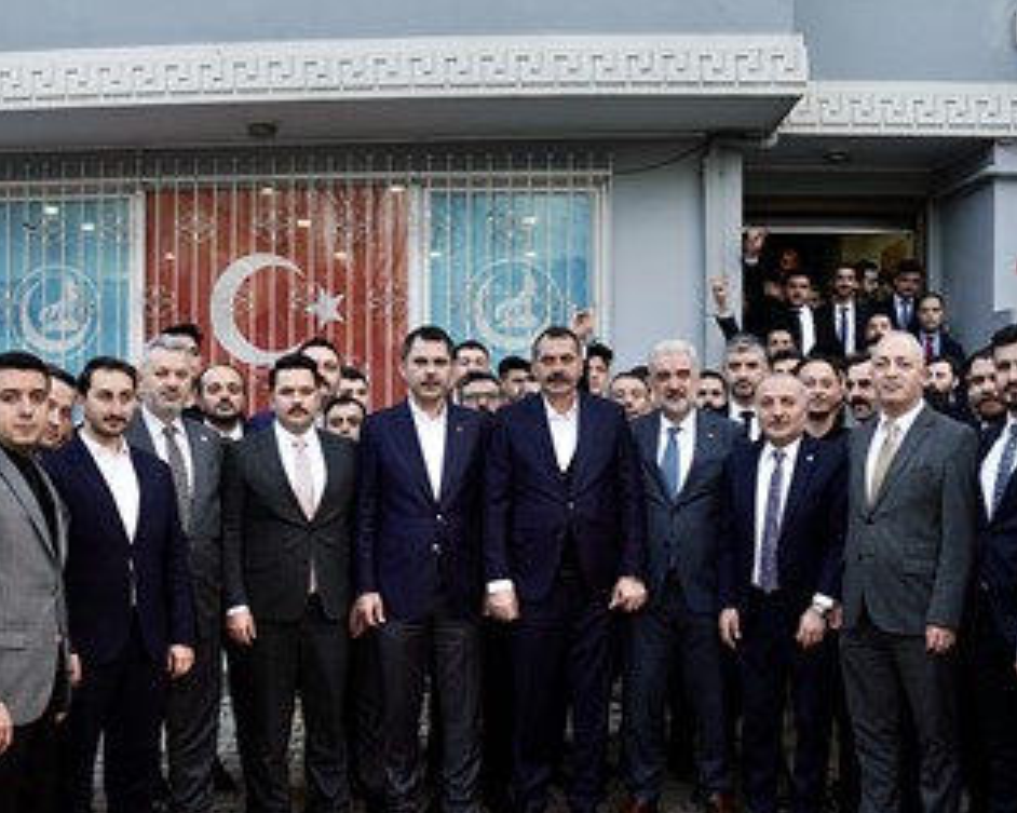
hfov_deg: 42.8
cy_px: 509
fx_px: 1294
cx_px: 447
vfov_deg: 34.7
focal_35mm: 43
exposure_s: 1/100
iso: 800
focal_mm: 24
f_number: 5.6
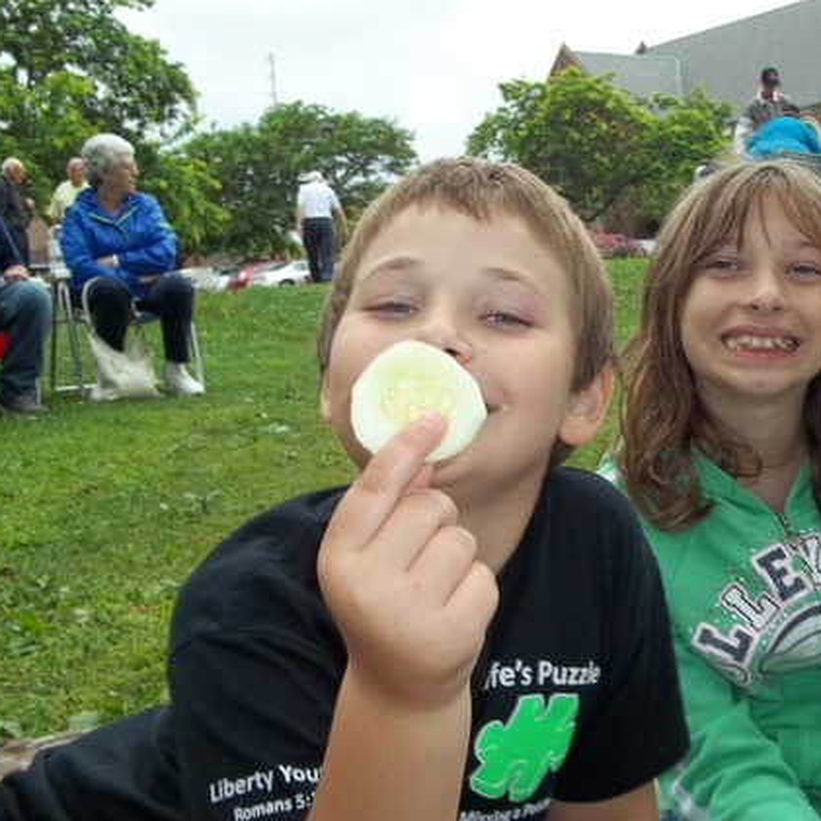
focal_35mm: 43
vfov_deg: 39.2
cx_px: 566
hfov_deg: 38.6
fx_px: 1154
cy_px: 404
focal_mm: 5.7
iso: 64
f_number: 2.9
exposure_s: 1/80
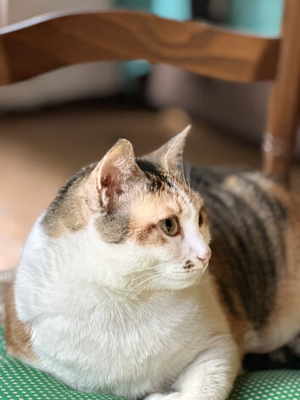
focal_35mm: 77
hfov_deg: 19.1
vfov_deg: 25.3
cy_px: 200
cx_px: 150
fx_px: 890
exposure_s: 1/25
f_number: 2.8
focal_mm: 9
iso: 400
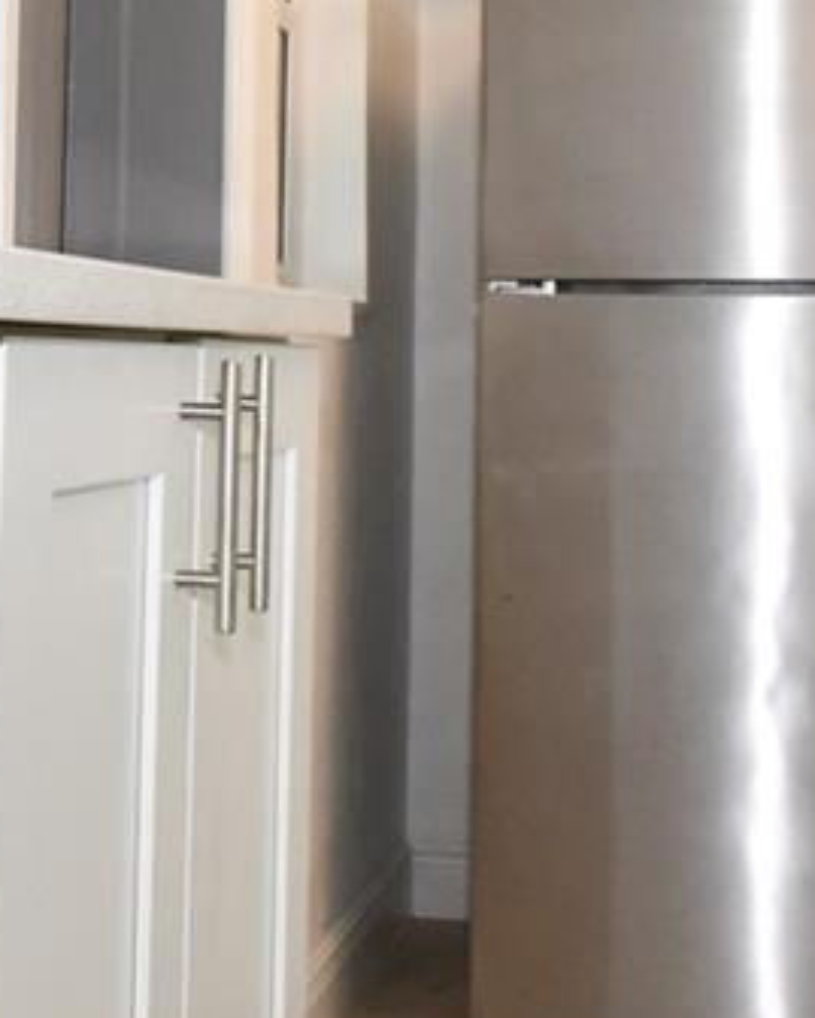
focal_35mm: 67
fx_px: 2019
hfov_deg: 22.8
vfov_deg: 27.5
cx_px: 342
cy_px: 148
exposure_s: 1/250
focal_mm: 10
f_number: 8
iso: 1600
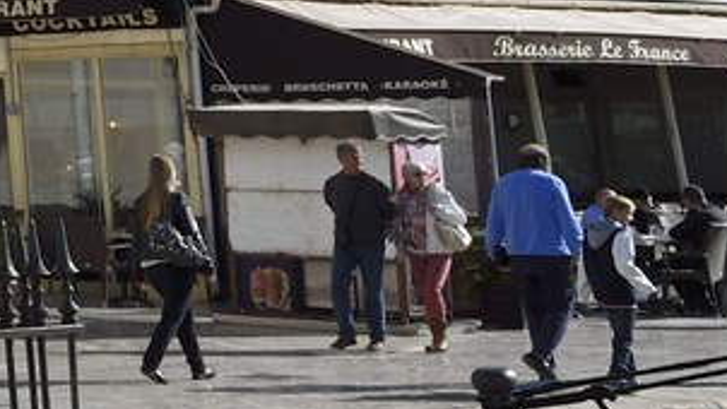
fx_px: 2564
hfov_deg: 12.1
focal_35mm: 133
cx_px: -1127
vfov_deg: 8.7
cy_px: -356
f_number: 13
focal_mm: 24
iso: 200
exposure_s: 1/250
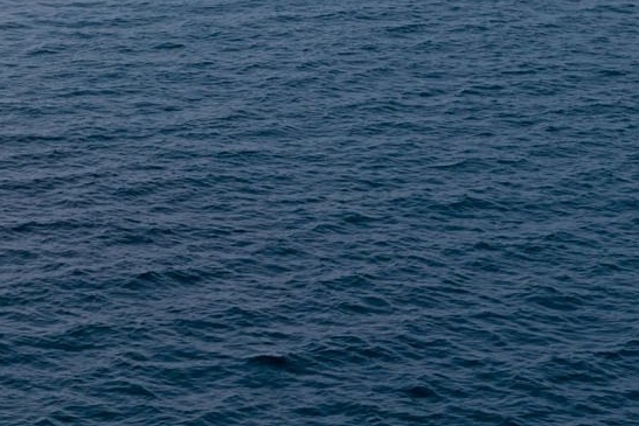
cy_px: -82
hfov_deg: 12.9
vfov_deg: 8.9
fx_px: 2699
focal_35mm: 152
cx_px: -265
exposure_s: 1/500
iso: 400
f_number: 11
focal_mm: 52
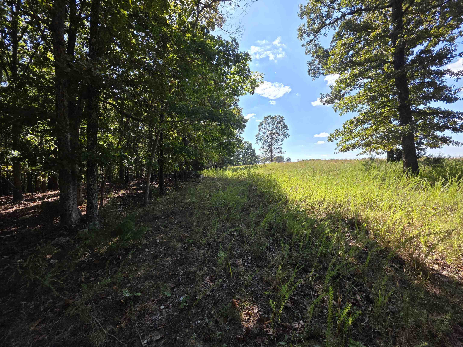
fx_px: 174
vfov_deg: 89.9
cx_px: 232
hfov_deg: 106.2
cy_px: 174
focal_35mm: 13
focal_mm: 2.2
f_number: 1.9
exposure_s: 1/601
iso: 40
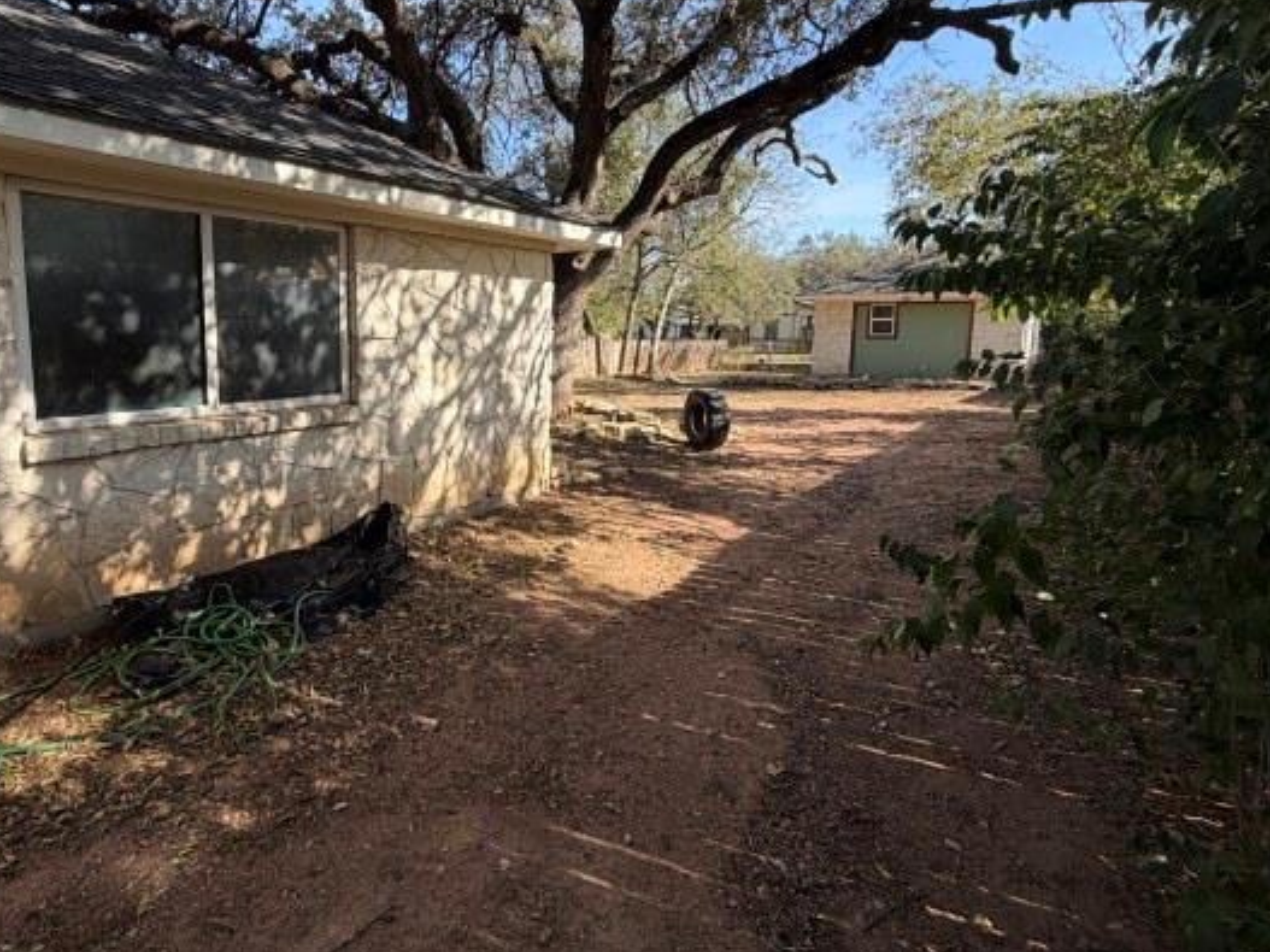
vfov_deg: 74.0
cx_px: 506
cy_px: 388
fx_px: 624
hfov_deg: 89.8
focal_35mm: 17
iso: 64
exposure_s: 1/502
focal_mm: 2.22
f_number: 2.2
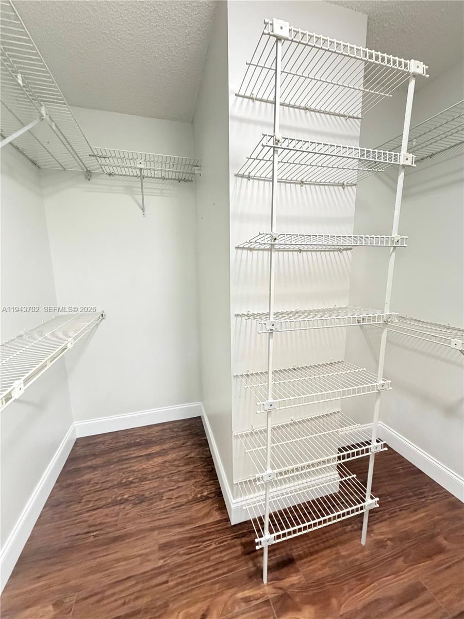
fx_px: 250
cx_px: 232
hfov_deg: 85.7
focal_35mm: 14
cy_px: 310
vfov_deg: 102.1
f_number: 2.2
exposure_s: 1/60
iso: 640
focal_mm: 2.22
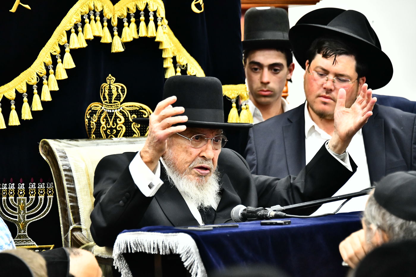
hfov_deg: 12.1
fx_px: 1964
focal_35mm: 170
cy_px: 138
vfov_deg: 8.1
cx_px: 208
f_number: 5.6
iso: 5000
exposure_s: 1/200
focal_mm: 170
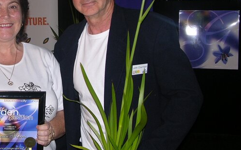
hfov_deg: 27.3
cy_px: 40
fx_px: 486
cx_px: 45
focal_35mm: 74
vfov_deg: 17.5
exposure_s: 1/60.1
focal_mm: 8.9
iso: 50
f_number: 2.8
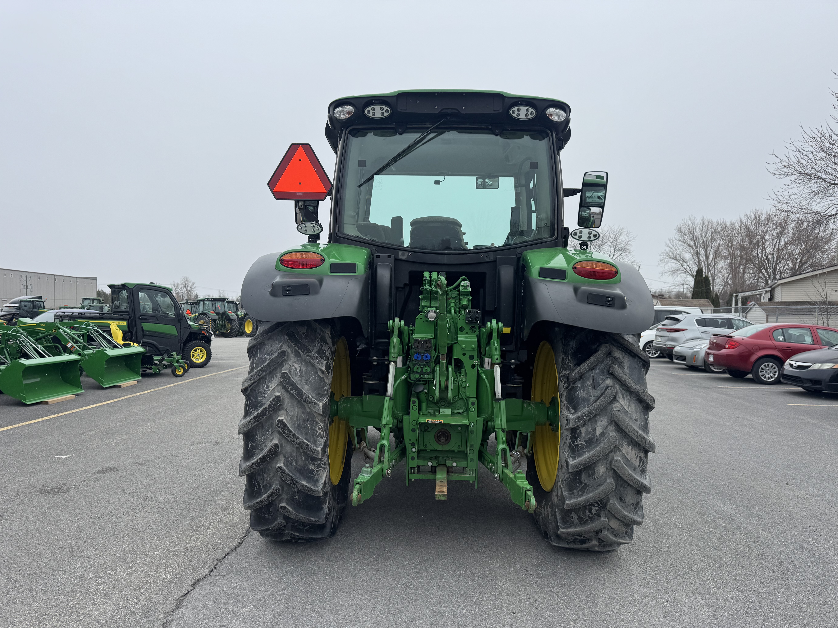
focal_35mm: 25
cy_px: 326
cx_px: 420
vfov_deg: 54.9
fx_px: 605
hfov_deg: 69.4
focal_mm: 6.76
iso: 80
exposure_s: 1/4049
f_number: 1.78
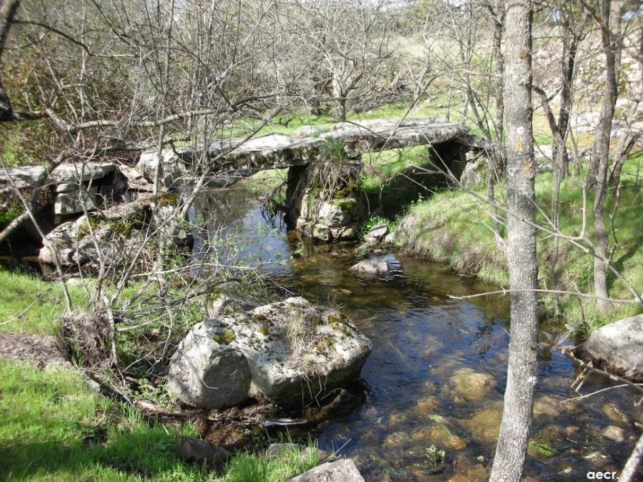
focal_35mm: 35
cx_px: 322
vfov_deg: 40.7
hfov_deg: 52.6
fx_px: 650
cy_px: 241
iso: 50
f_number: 3
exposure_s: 1/177
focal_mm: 5.8
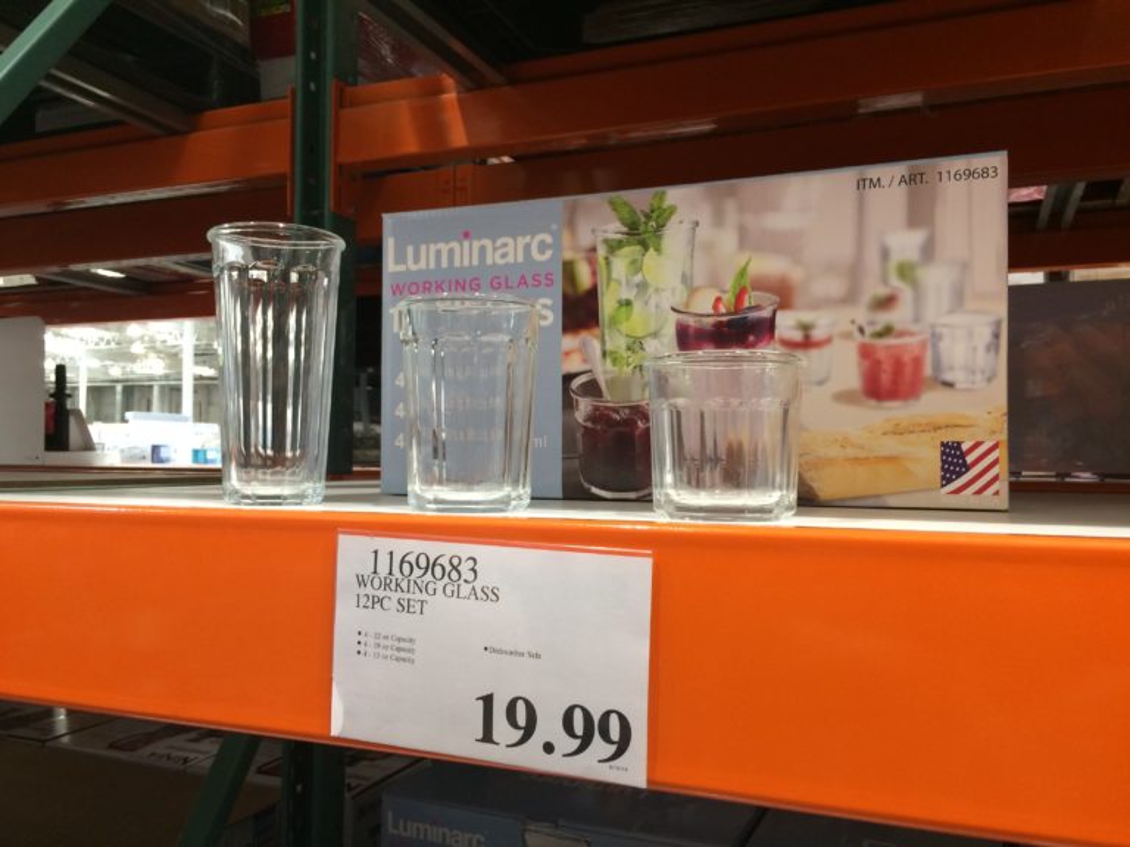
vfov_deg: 48.2
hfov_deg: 61.7
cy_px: 424
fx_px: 947
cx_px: 565
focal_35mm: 29
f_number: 2.2
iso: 80
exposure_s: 1/30
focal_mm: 4.15
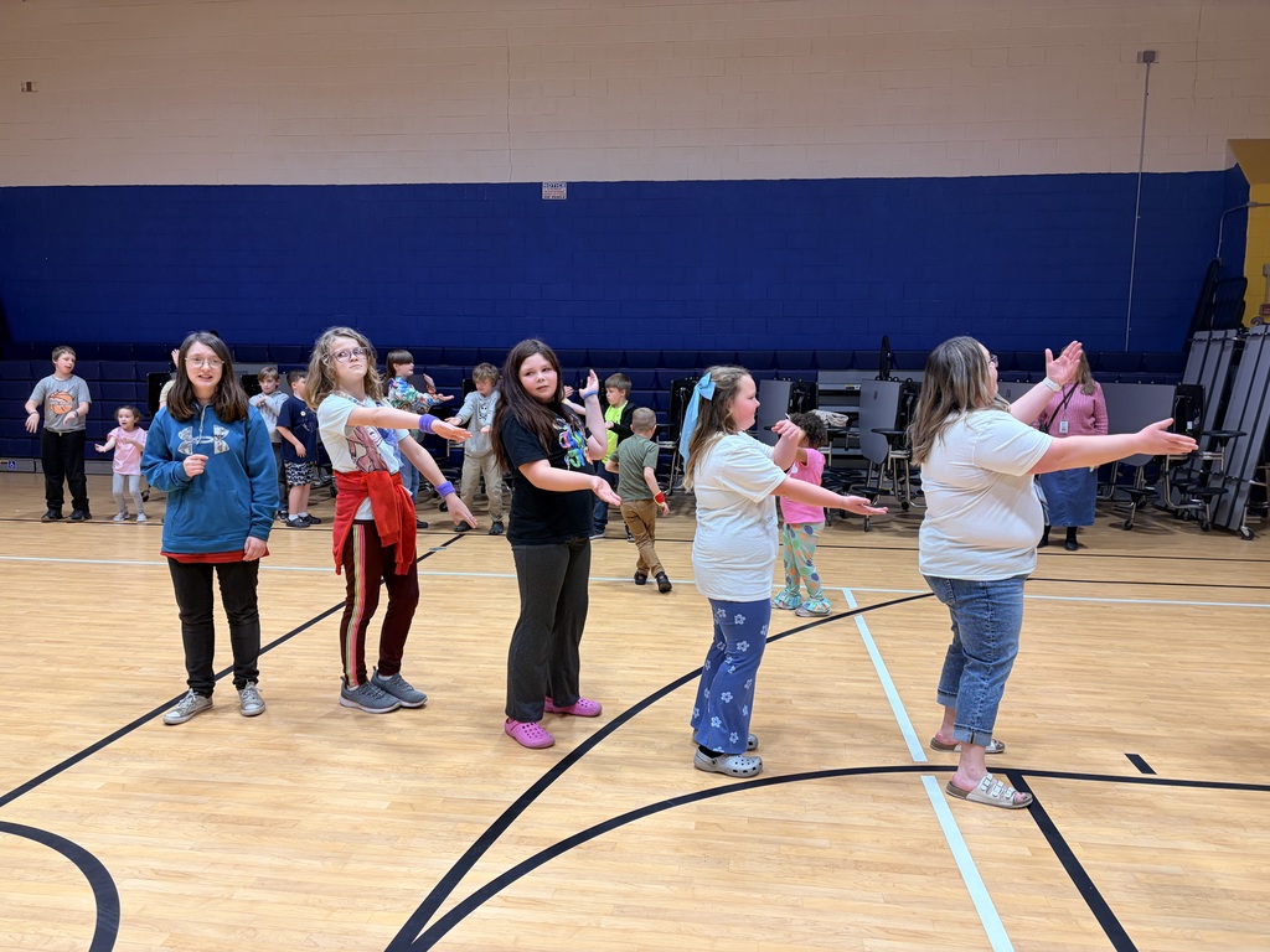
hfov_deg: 67.3
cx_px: 635
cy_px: 476
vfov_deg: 53.1
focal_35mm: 26
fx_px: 954
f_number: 1.6
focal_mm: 5.96
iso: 80
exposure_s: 1/120
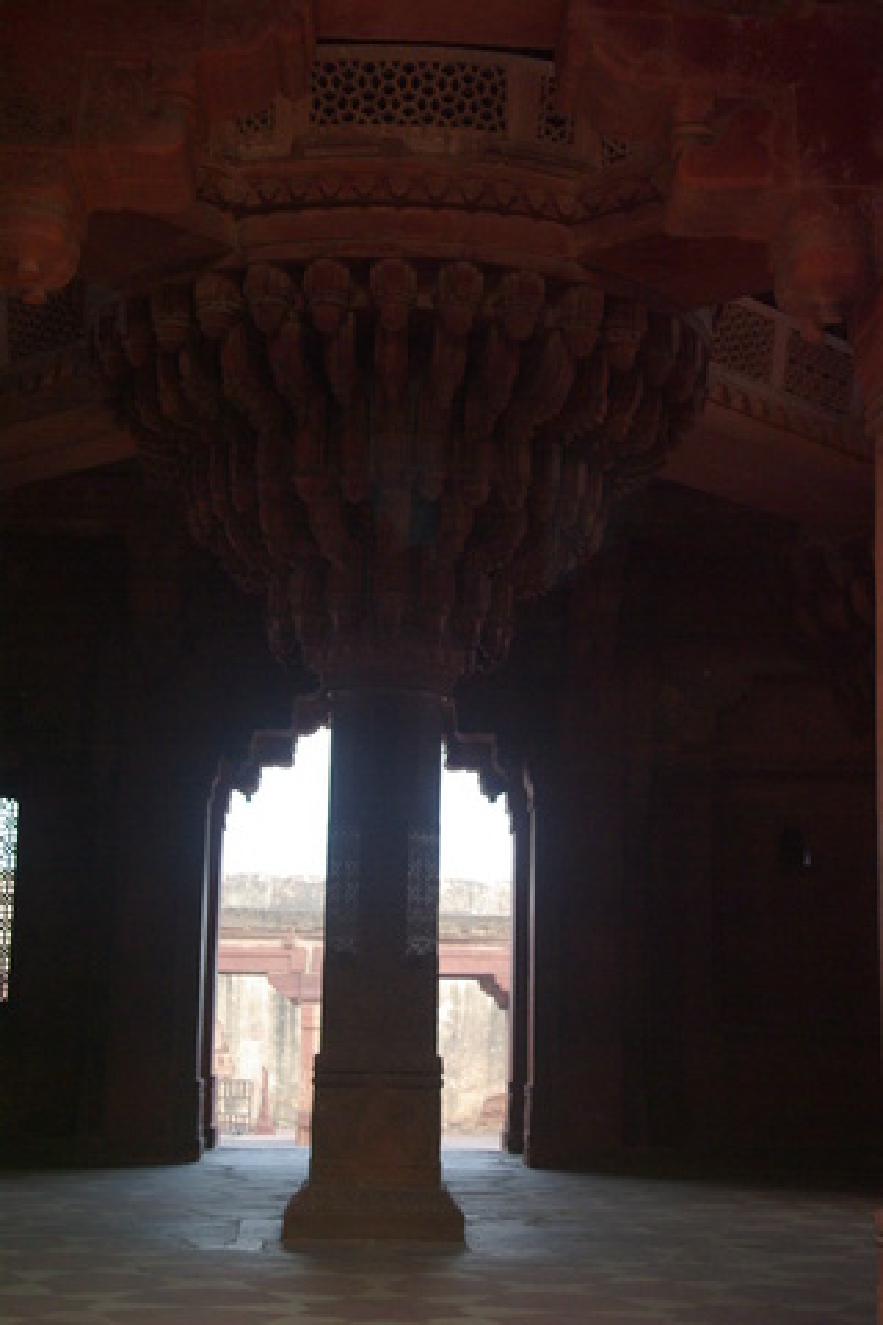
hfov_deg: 23.8
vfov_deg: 35.1
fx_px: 2097
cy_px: 662
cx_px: 442
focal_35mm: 57
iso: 800
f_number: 4.5
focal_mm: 38
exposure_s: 1/15
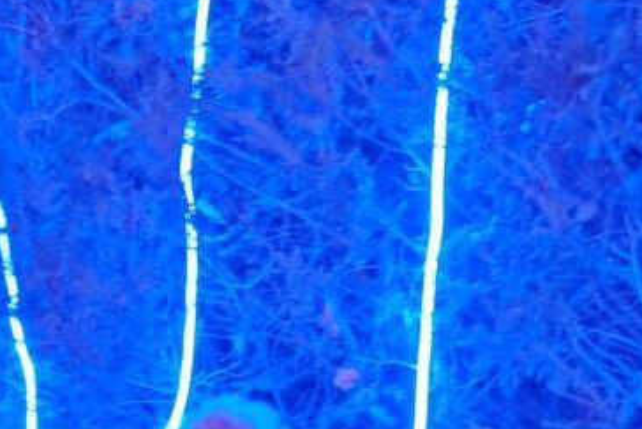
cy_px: 424
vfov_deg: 11.2
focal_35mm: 121
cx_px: -217
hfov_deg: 16.0
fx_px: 2159
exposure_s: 1/105
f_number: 1.4
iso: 3200
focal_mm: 23
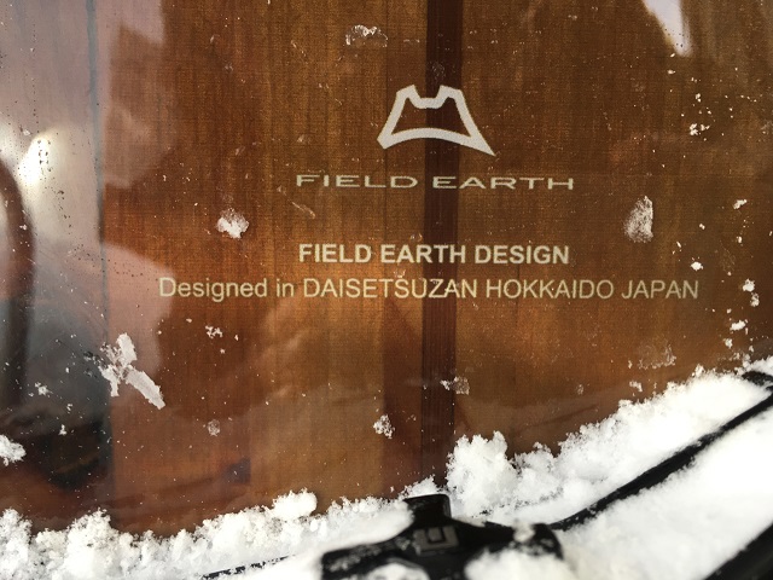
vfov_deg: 48.2
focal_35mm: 29
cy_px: 290
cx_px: 386
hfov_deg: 61.7
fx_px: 648
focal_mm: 4.15
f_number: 2.2
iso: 40
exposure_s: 1/120
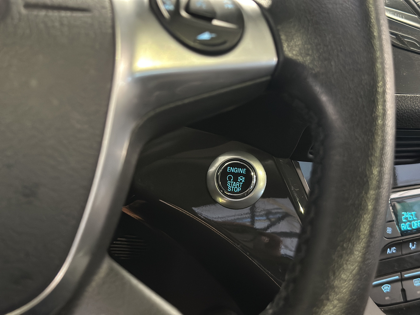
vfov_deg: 30.3
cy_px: 158
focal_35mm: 48
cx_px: 210
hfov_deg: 39.7
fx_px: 582
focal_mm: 6.86
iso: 1000
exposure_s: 1/19
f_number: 1.78
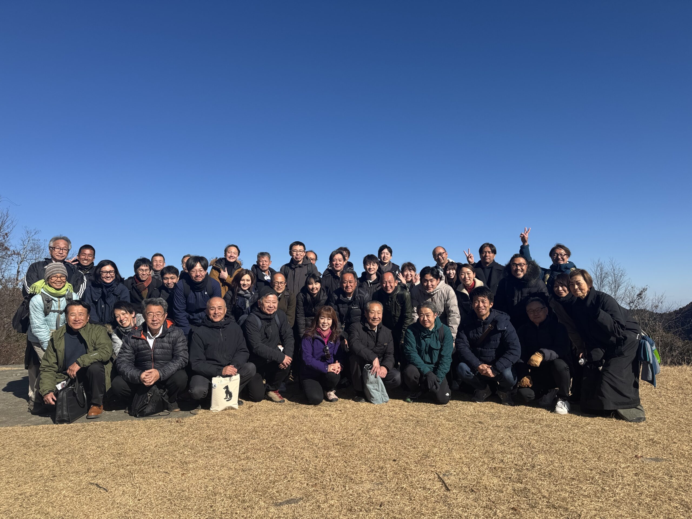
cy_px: 260
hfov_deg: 71.6
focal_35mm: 24
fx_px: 480
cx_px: 346
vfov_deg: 56.8
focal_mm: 6.76
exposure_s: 1/4049
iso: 80
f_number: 1.78
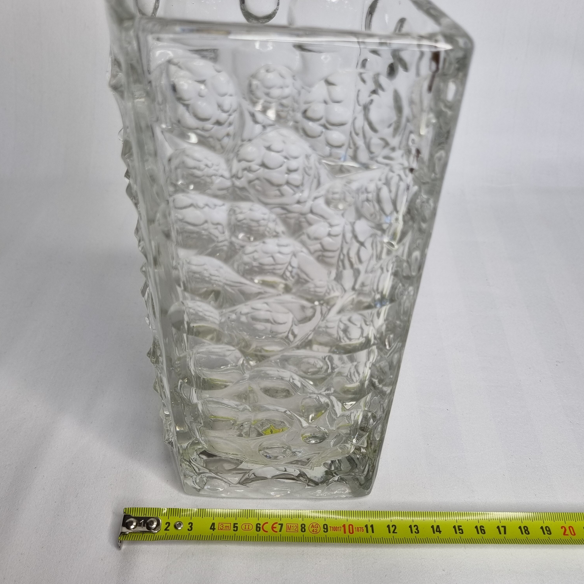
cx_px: 291
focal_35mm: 31
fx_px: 592
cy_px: 286
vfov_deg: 52.5
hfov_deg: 52.5
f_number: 1.8
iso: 50
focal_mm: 5.4
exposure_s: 1/153
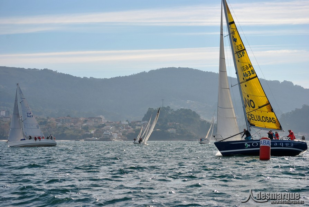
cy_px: 104
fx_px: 1032
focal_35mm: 120
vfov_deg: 11.5
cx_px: 154
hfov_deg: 17.0
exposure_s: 1/640
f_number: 6.3
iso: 100
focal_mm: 80
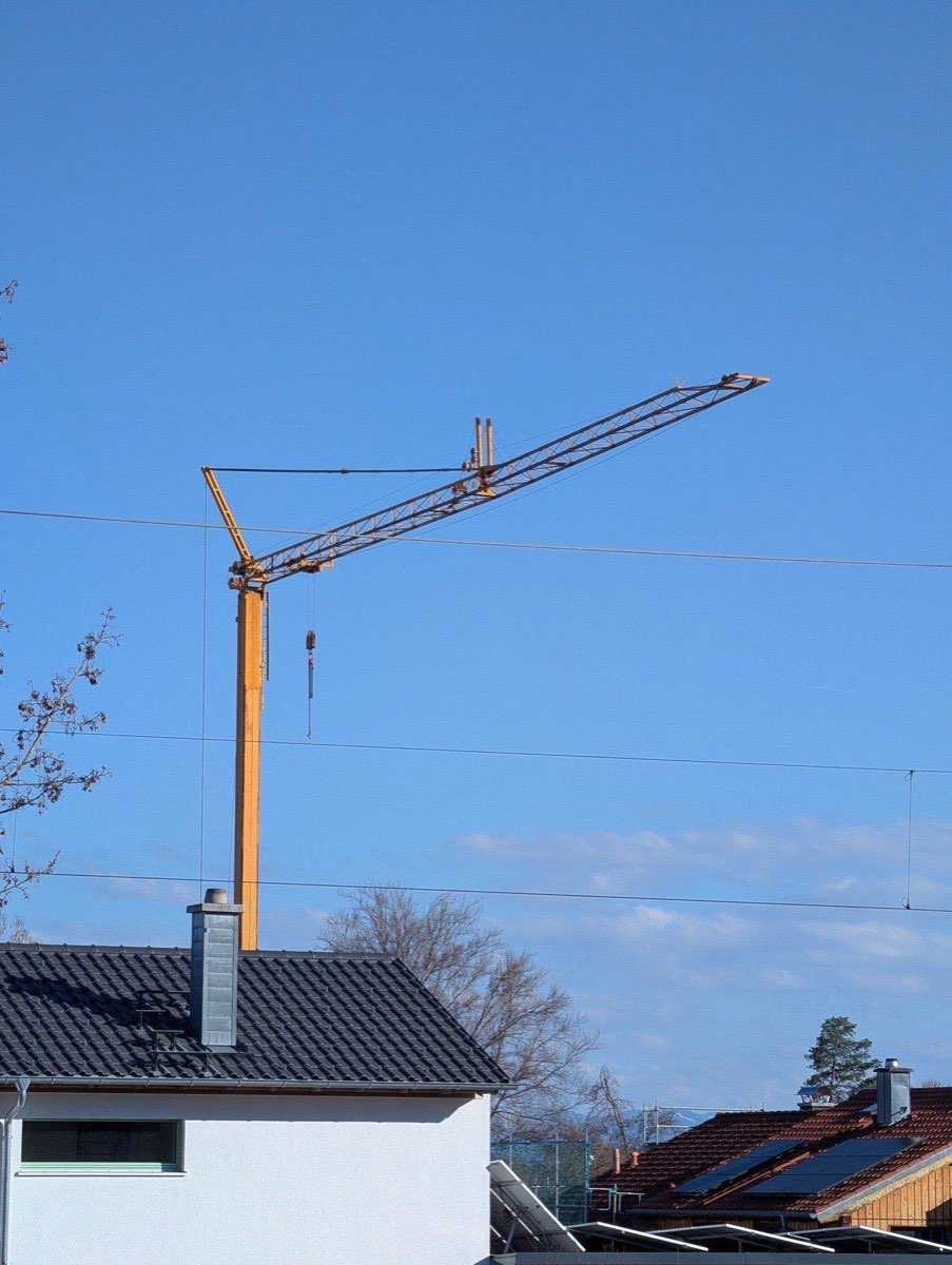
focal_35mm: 110
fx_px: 4025
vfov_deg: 17.9
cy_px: 632
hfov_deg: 13.5
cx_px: 476
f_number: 2.8
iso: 56
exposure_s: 1/1189
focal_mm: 17.91
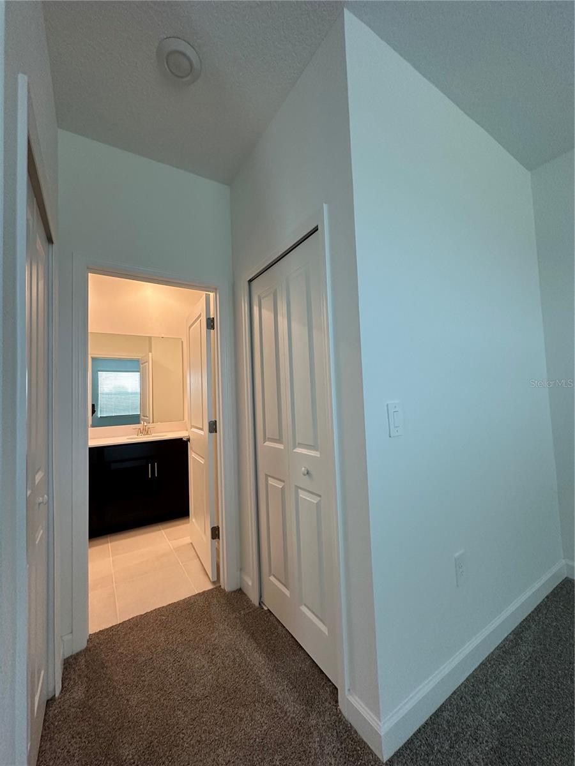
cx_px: 288
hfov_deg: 85.7
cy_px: 383
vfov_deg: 102.1
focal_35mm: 14
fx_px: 310
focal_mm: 2.22
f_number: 2.2
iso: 250
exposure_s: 1/120
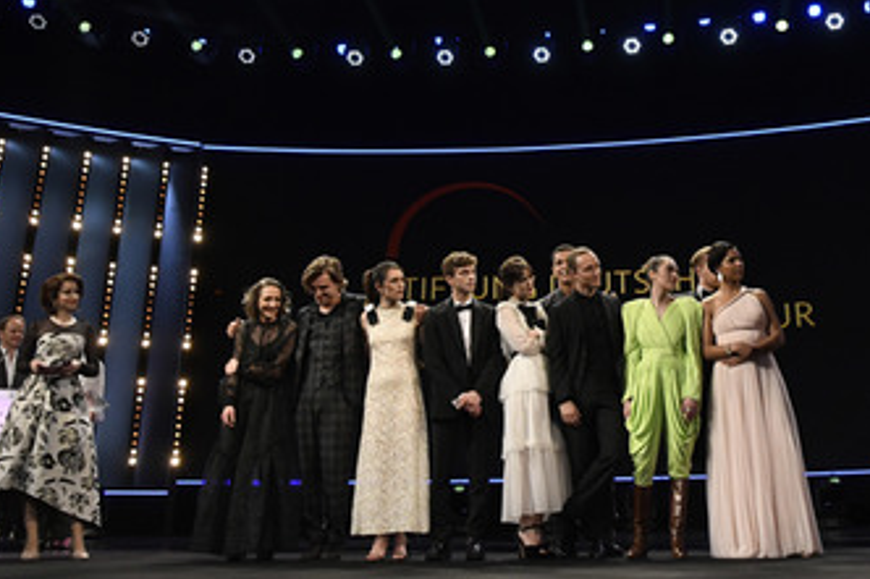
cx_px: 512
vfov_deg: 38.6
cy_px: 217
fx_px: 821
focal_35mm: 34
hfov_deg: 55.5
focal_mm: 17
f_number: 2.8
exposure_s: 1/320
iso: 2500
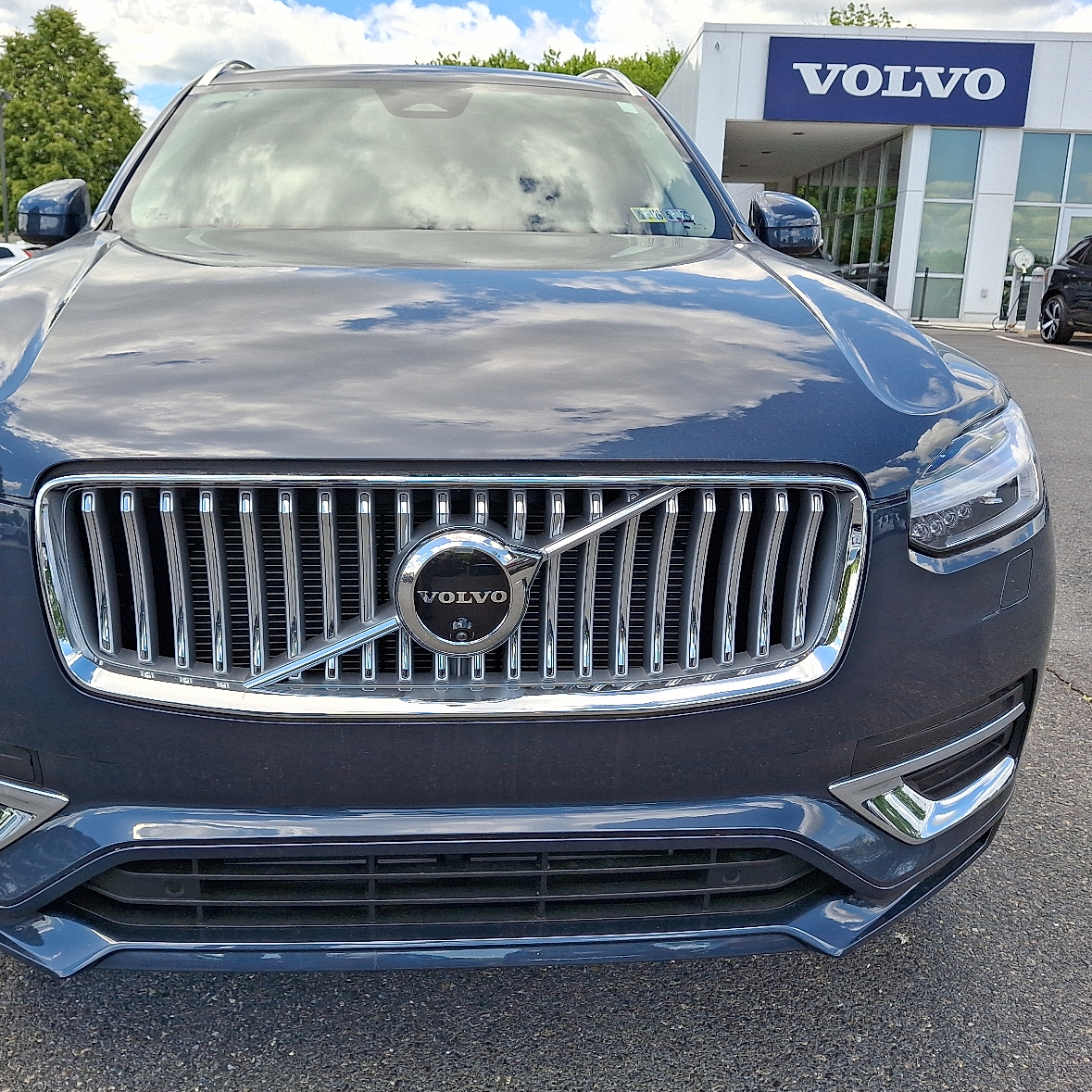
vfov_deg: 54.0
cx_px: 436
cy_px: 538
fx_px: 1071
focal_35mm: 30
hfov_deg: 53.7
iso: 25
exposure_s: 1/714
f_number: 1.8
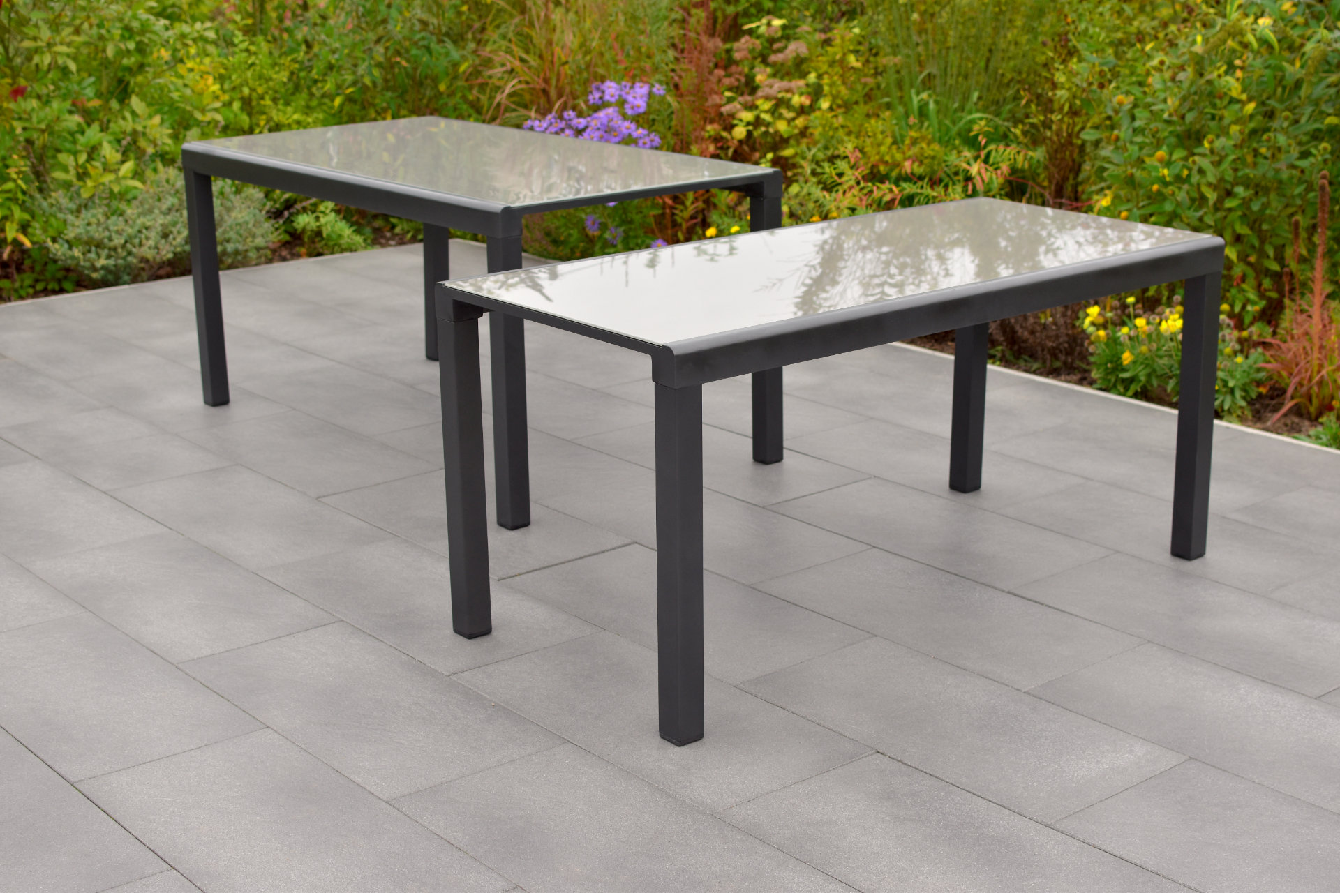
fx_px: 1954
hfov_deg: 37.9
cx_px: 670
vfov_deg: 25.8
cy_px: 446
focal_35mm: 52
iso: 125
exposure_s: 1/1000
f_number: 2.8
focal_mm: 35
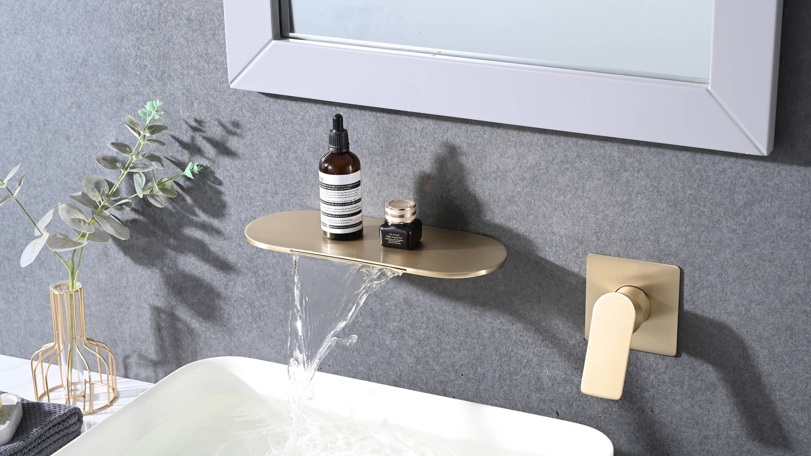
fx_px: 1591
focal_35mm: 74
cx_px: 409
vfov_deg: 16.3
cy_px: 237
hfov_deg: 28.6
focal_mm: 70
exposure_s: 1/125
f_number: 8
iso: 160
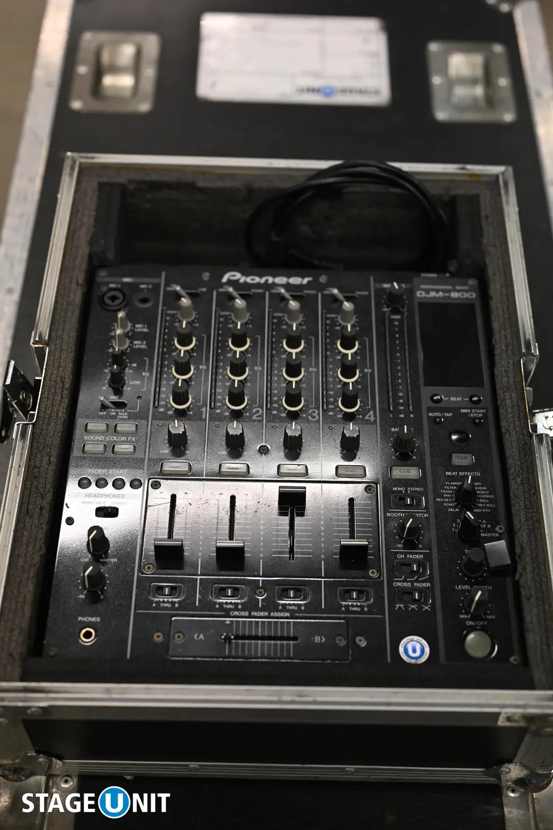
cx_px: 276
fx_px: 1152
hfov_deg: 27.0
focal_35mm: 50
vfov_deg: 39.6
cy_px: 415
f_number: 2.8
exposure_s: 1/125
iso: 1000
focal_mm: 50
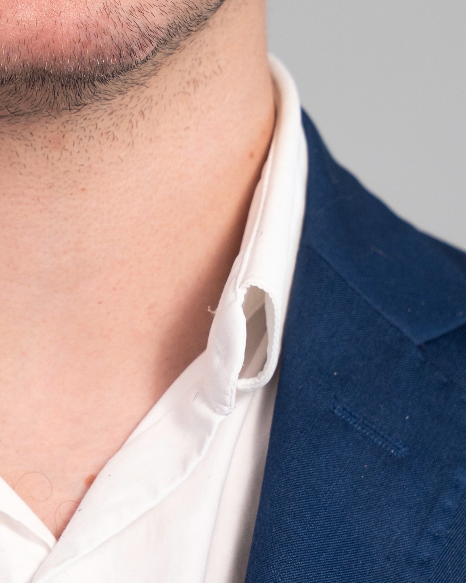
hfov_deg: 5.7
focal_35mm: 273
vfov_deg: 7.1
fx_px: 4707
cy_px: 182
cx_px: 27
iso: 200
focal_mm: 70
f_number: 4
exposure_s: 1/100
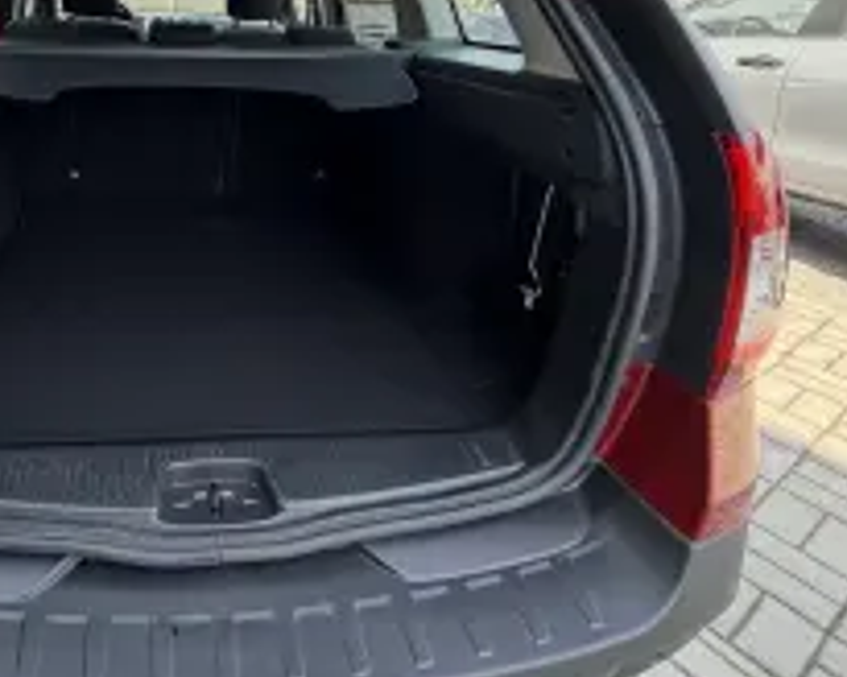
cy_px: 140
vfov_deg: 54.9
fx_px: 602
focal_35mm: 24
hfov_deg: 65.2
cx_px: 194
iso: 64
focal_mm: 2.22
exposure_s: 1/180
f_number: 2.2
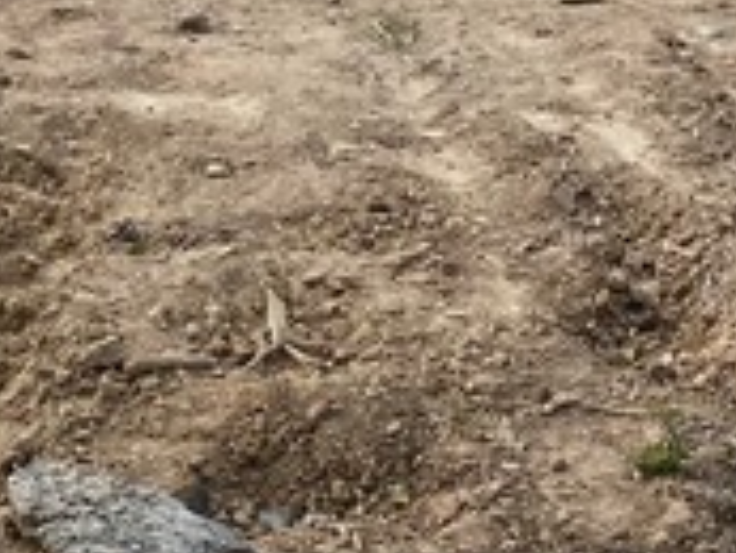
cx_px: 464
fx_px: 2553
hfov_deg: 16.4
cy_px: -698
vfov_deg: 10.8
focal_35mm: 120
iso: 32
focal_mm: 4.25
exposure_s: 1/4132
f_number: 1.8
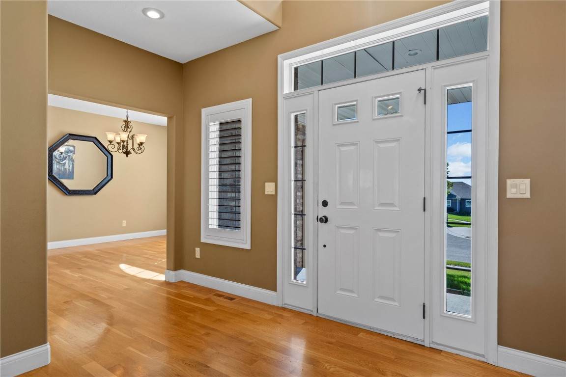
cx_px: 283
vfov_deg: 61.9
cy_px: 188
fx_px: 314
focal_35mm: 20
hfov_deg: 84.0
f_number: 9
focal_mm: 20
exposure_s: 1/6
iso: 400
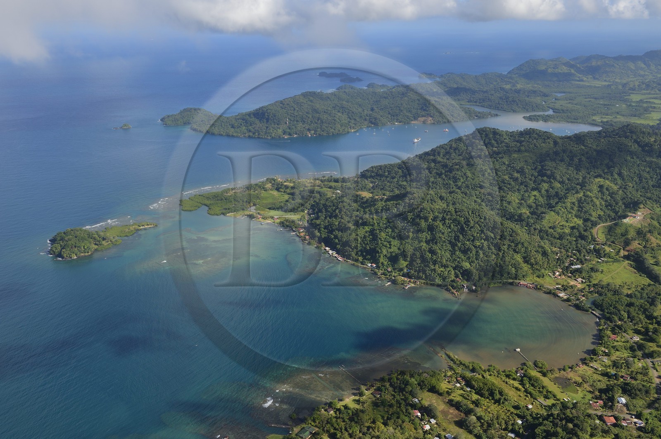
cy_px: 220
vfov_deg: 42.3
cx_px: 330
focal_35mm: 31
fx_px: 569
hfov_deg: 60.3
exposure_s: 1/800
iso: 200
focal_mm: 31
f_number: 7.1
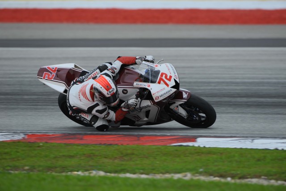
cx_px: 143
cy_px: 96
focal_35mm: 600
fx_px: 4764
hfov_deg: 3.4
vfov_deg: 2.3
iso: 160
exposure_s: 1/800
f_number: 6.3
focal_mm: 600
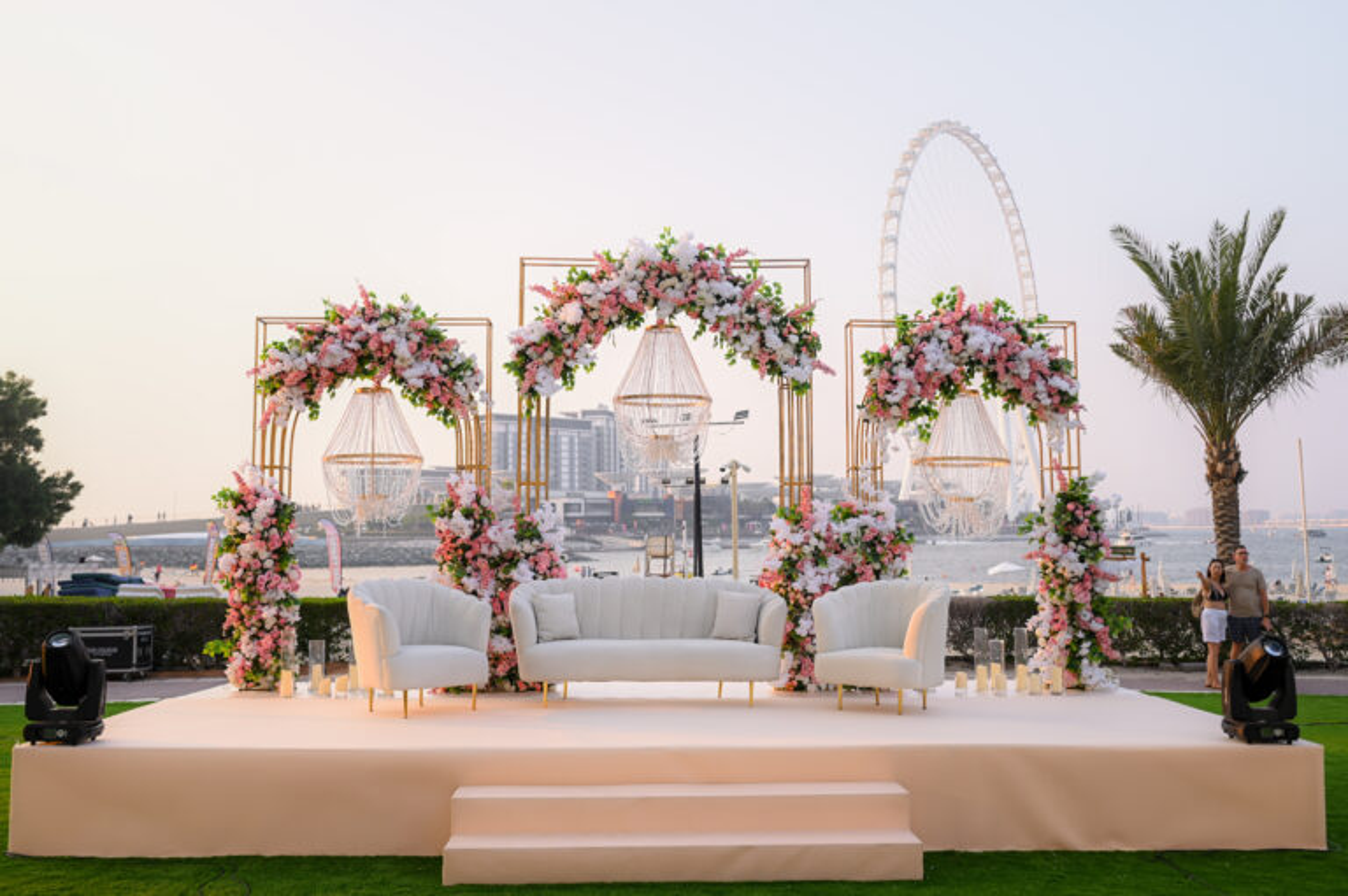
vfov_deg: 37.8
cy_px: 448
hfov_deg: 54.5
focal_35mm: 35
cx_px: 674
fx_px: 1310
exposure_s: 1/320
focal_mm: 35
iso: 100
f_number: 3.2
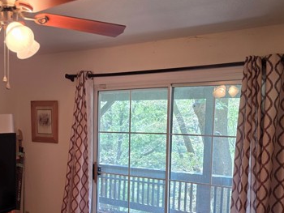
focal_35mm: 42
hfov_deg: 43.7
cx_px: 80
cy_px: 139
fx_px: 345
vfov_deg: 34.1
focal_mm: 6.3
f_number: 1.7
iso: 200
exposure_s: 1/120
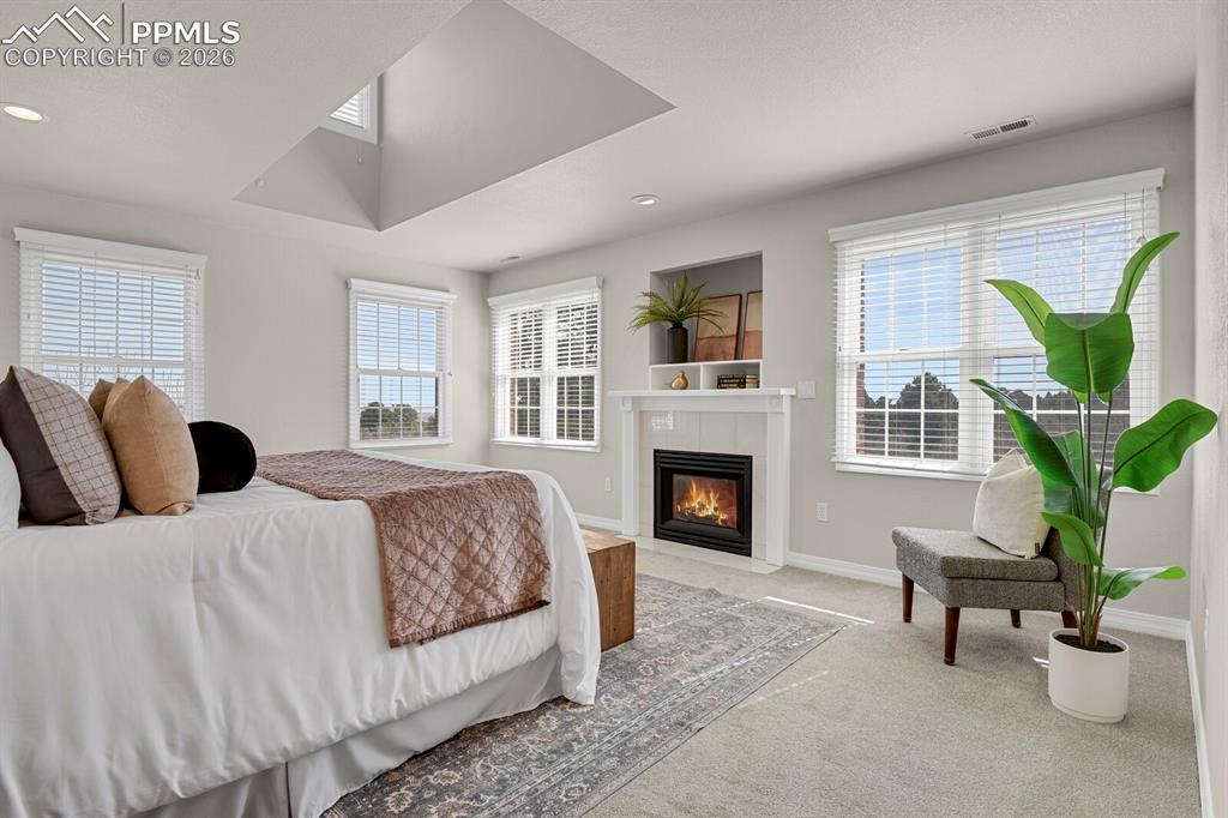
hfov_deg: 93.3
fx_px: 580
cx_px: 614
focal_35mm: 17
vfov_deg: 70.4
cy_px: 409
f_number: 8
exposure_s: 1/6
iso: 250
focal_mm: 17
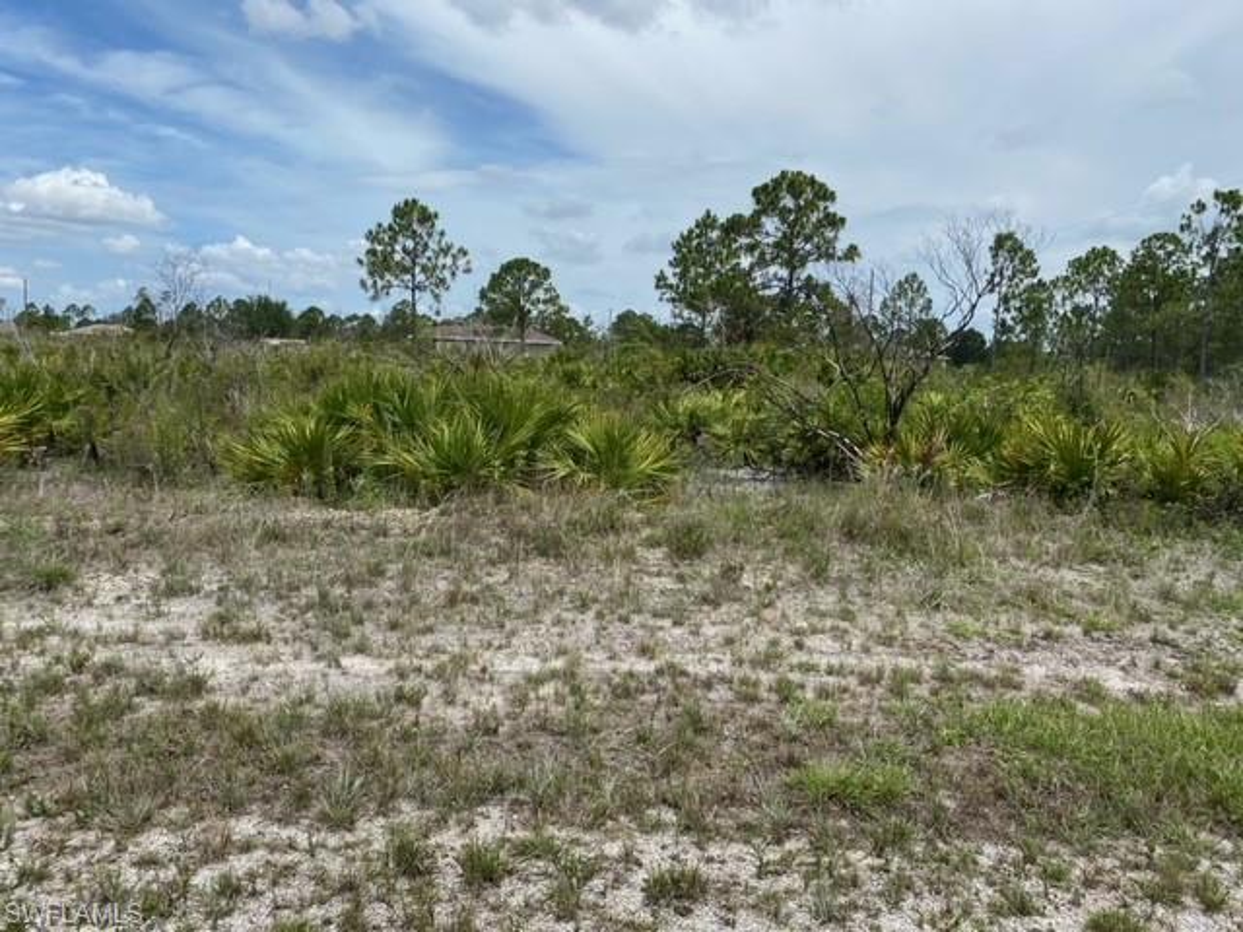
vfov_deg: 53.1
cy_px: 466
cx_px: 622
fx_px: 934
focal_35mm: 26
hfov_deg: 67.3
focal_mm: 4.25
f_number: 1.8
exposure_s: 1/3984
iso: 32
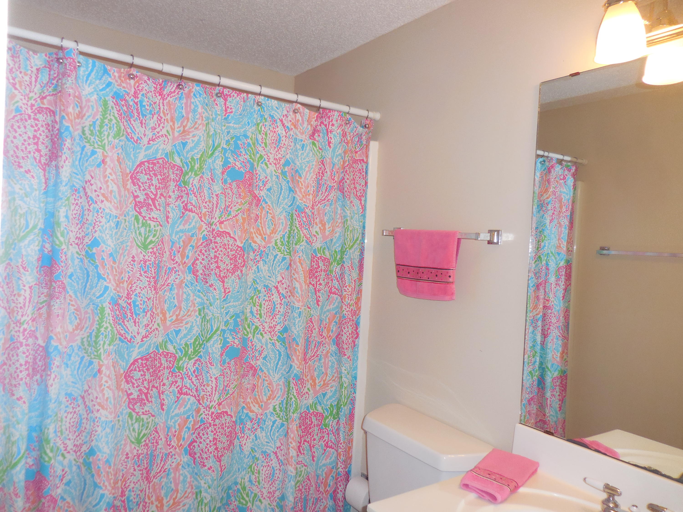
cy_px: 256
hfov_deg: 69.4
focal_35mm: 25
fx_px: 493
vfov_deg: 54.9
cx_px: 342
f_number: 3.3
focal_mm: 4.5
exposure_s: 1/25
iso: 200
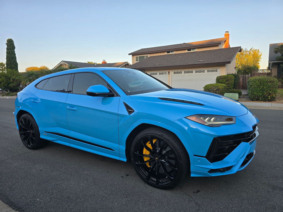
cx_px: 142
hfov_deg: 73.9
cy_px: 106
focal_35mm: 23
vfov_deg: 58.9
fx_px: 188
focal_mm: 6.3
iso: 12
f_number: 1.7
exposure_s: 1/253
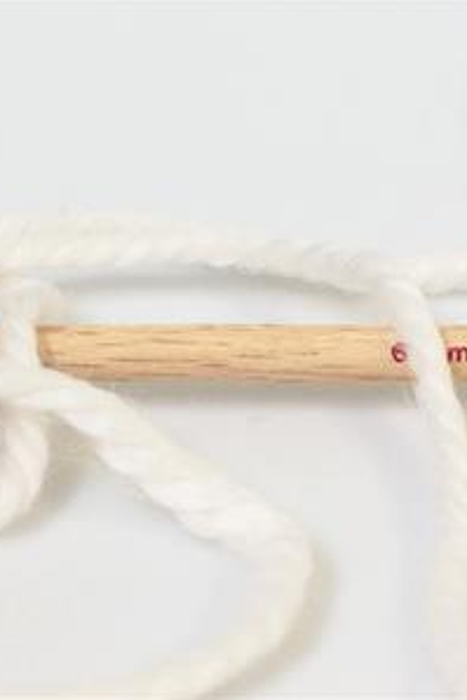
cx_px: 284
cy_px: 349
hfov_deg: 8.5
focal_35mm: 162
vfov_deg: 12.7
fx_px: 3148
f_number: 3
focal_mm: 23.76
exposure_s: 1/47.9
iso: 200
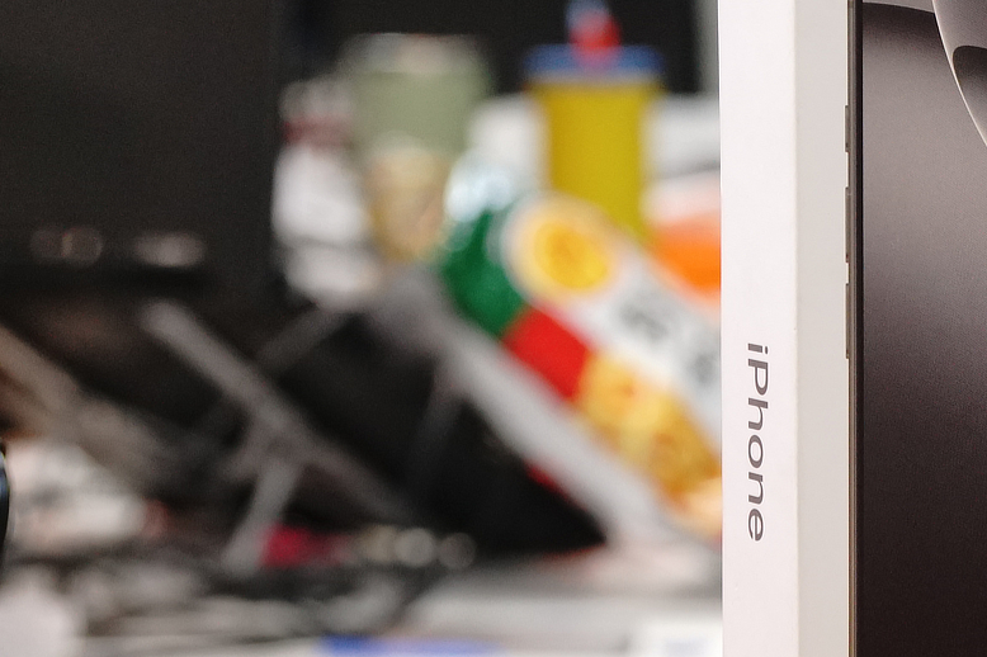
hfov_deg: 12.4
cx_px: 1151
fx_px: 4439
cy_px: 372
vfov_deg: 8.5
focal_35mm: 162
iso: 1000
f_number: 5
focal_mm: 42
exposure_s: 1/80
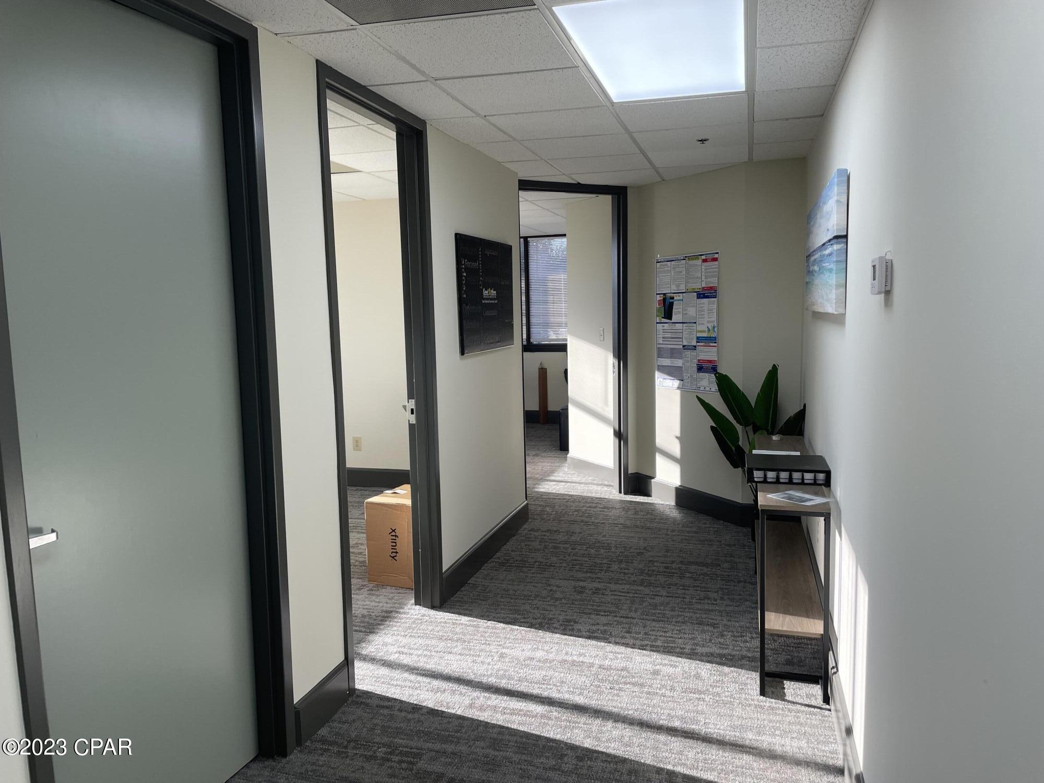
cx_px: 522
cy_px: 392
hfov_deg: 67.3
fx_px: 784
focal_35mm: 26
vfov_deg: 53.1
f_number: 1.6
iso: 32
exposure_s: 1/120
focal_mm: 4.2
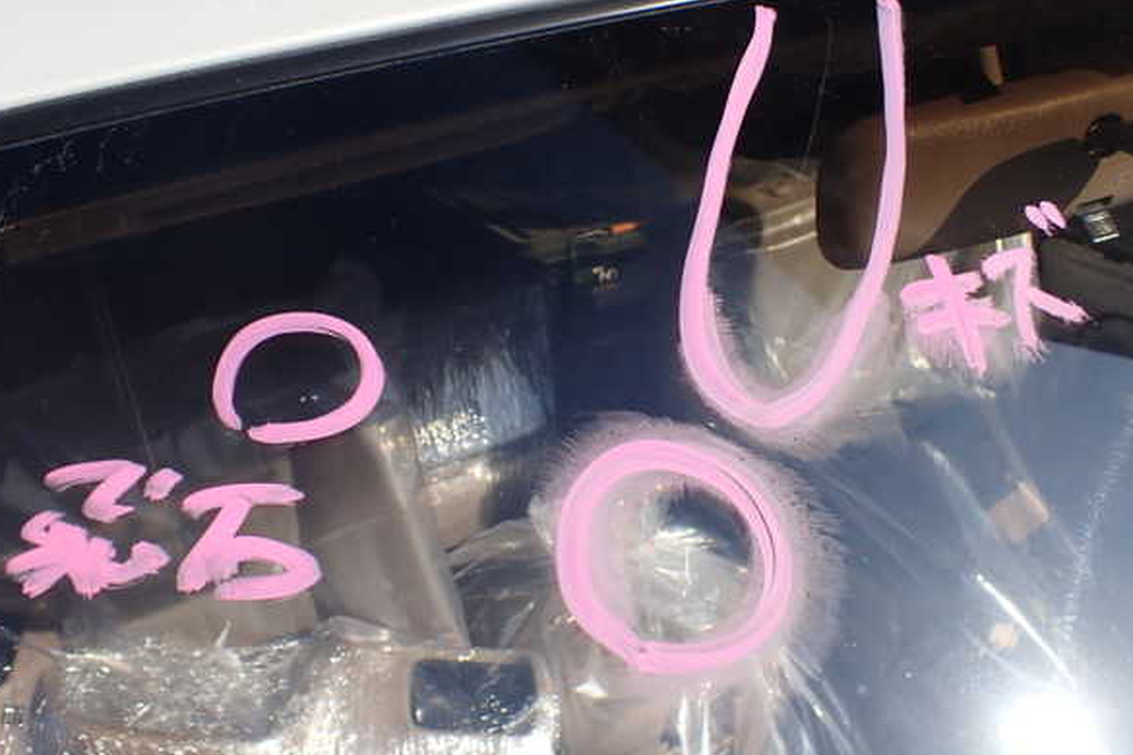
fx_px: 1007
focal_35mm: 32
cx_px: 554
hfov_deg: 58.7
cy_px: 385
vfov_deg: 41.1
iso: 100
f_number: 9
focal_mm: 5.4
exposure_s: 1/160
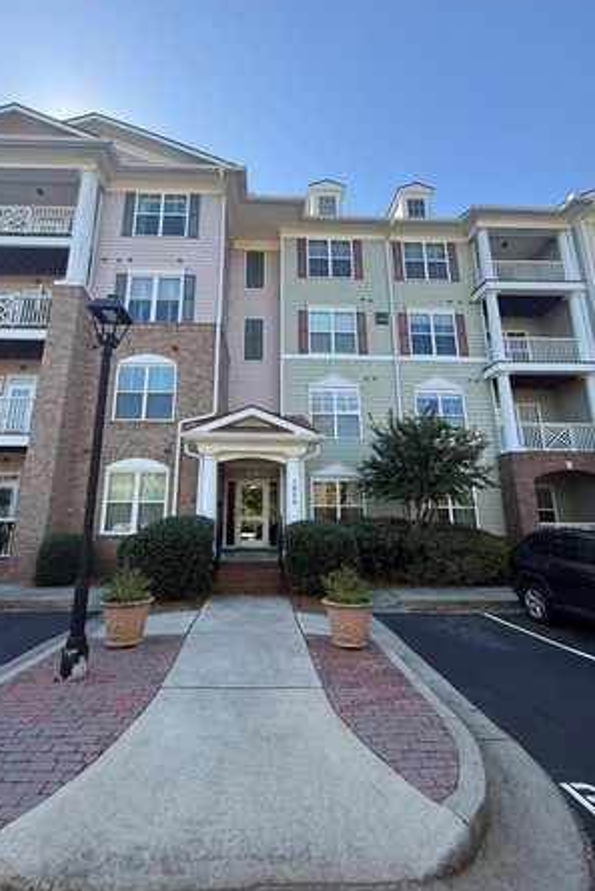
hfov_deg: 77.2
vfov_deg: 100.4
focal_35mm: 15
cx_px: 268
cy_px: 439
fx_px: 372
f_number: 2.2
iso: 50
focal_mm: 2.22
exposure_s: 1/248
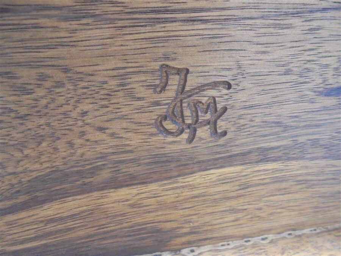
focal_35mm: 26
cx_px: 170
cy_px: 128
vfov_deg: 53.1
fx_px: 256
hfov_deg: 67.3
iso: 400
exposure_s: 1/15
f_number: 3.5
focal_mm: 4.6
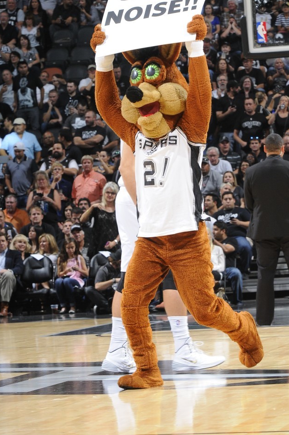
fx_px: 2752
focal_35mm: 228
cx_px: 163
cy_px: 217
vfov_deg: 9.0
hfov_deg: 6.0
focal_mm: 100
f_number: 7.1
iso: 500
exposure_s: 1/400
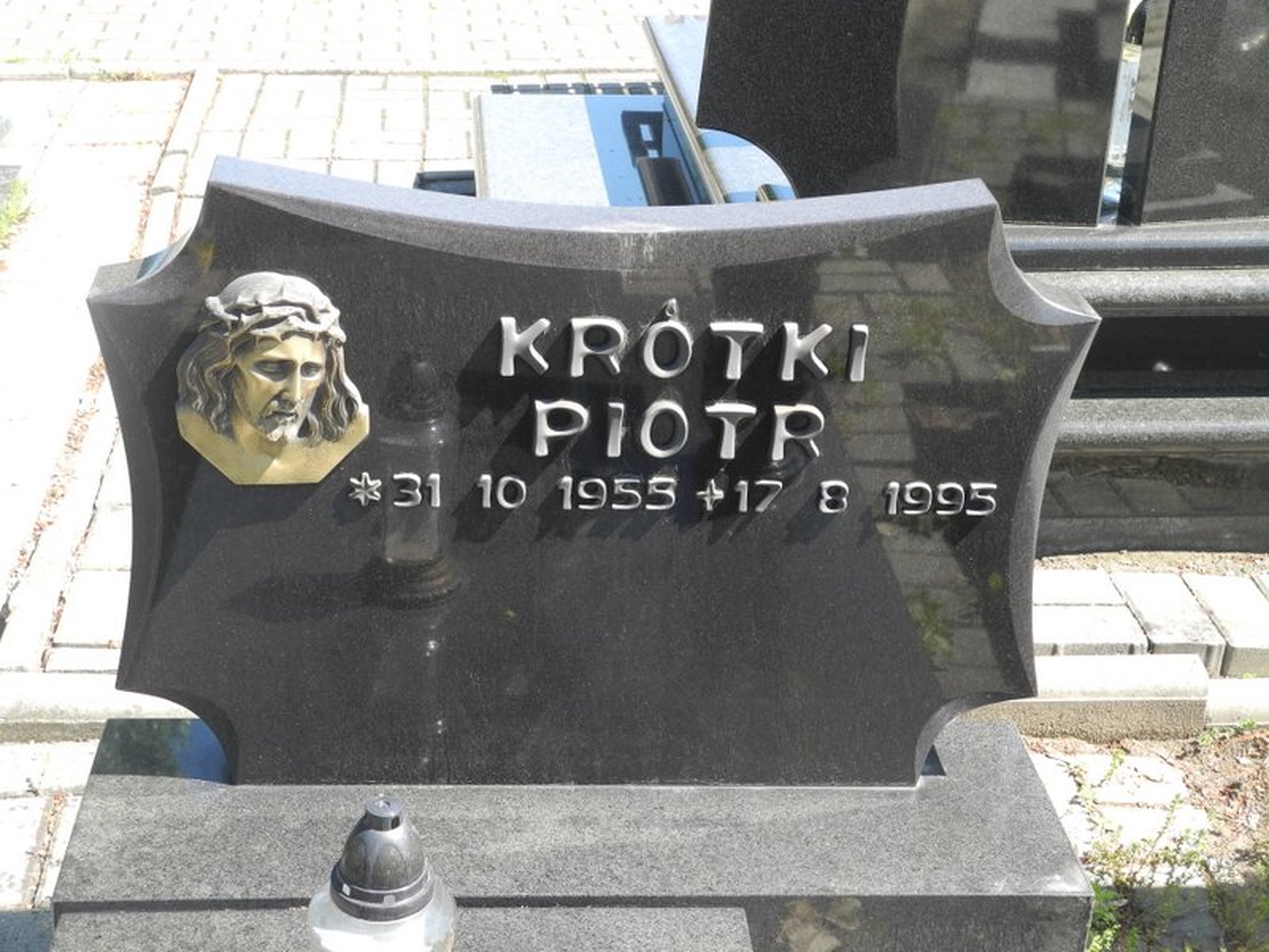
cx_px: 634
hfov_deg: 34.9
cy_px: 476
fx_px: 2016
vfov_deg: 26.6
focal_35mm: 55
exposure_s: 1/200
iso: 100
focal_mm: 11.8
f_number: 3.5
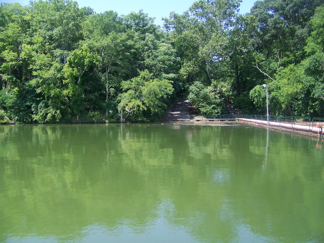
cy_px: 122
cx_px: 162
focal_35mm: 36
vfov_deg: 39.7
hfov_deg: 51.3
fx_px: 337
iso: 64
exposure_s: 1/320
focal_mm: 5.85
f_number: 2.8
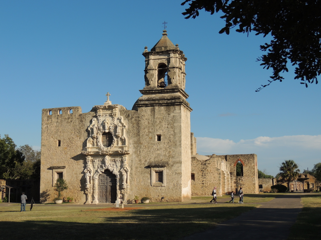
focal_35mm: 47
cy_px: 120
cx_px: 160
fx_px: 436
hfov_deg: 40.4
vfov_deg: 30.9
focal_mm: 8.3
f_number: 3.5
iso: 100
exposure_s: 1/1600
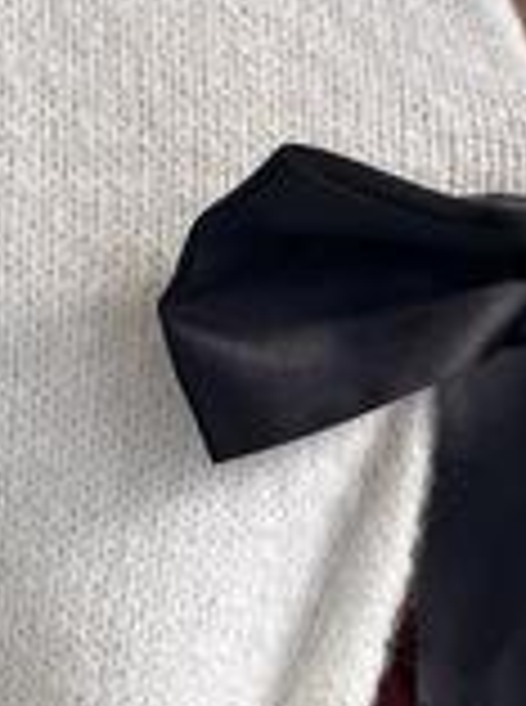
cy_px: 702
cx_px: 333
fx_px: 3743
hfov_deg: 8.0
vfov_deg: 10.7
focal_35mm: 184
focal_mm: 6.76
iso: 64
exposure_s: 1/121
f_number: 1.78
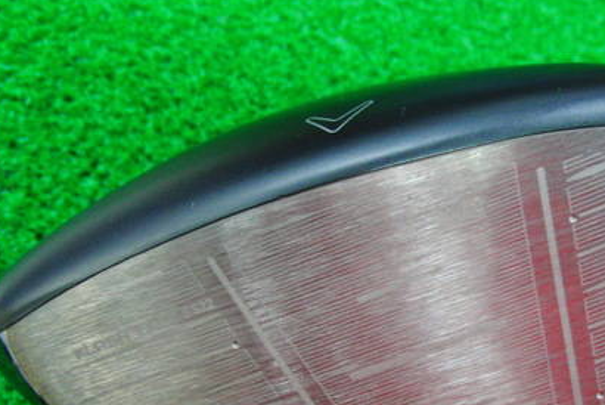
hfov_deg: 32.9
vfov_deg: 22.5
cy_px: 276
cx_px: 429
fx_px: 1009
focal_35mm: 60
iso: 400
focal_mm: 6.42
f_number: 3.6
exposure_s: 1/20
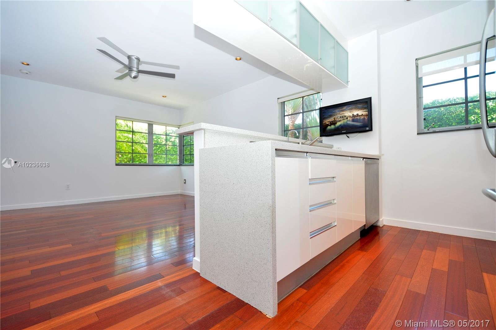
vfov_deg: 77.3
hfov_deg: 100.4
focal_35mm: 15
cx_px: 248
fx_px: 207
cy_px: 165
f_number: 4
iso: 450
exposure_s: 1/60
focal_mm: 10
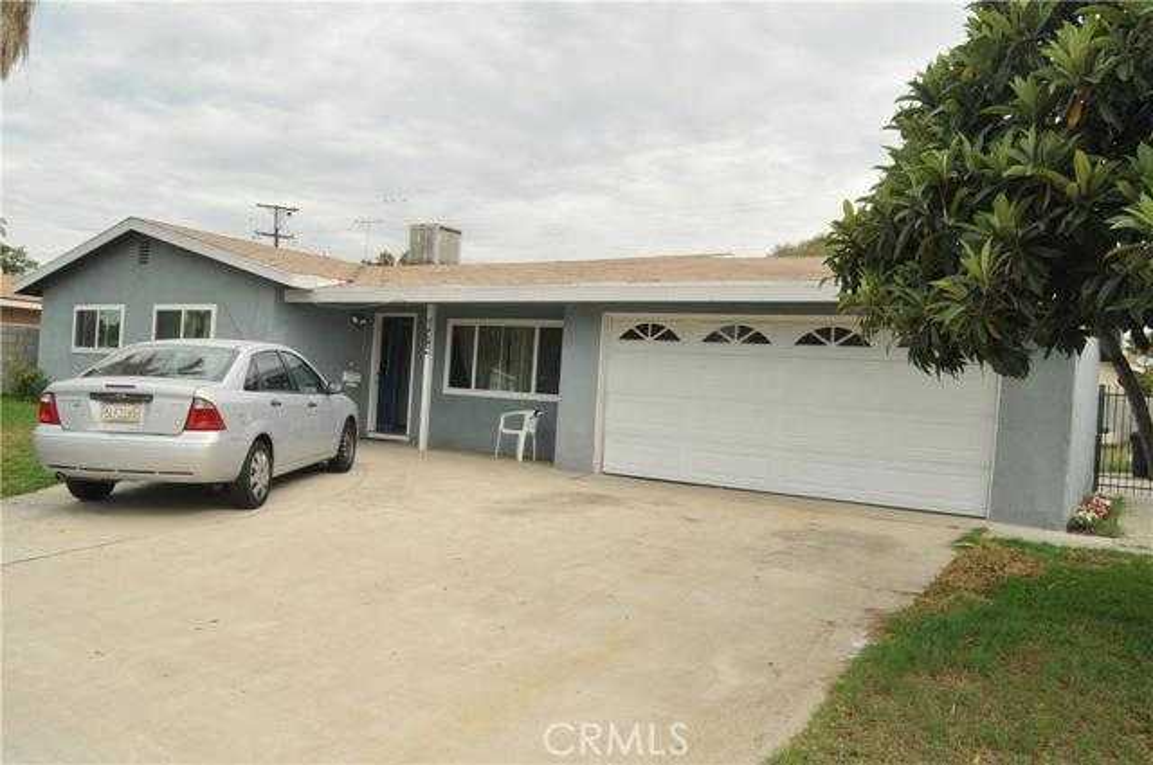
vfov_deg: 47.8
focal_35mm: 27
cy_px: 382
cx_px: 576
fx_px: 864
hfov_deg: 67.4
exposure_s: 1/250
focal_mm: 18
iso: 200
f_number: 8
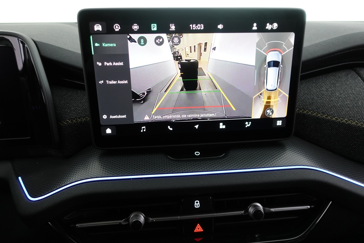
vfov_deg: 53.1
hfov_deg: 73.7
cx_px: 182
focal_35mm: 24
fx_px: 243
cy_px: 122
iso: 800
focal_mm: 9.4
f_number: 1.8
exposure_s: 1/30
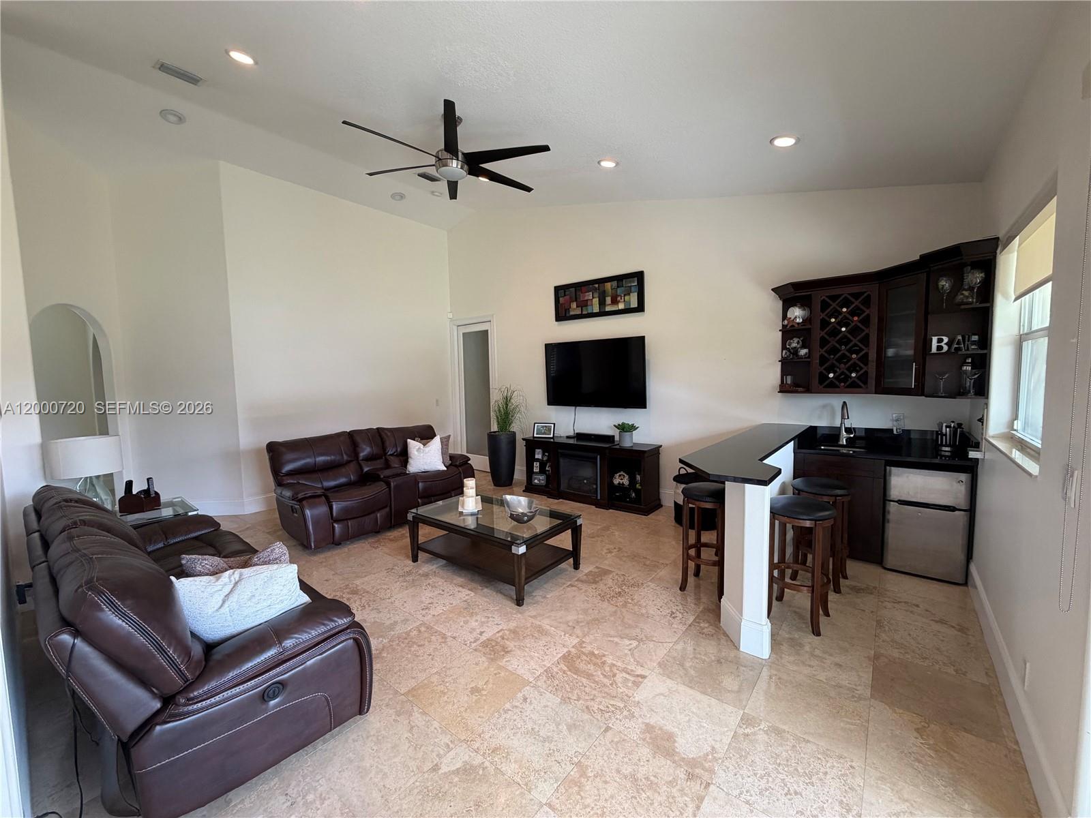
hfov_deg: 102.1
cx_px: 546
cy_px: 409
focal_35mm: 14
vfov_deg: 85.7
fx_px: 441
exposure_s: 1/120
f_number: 2.2
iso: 200
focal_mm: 2.22
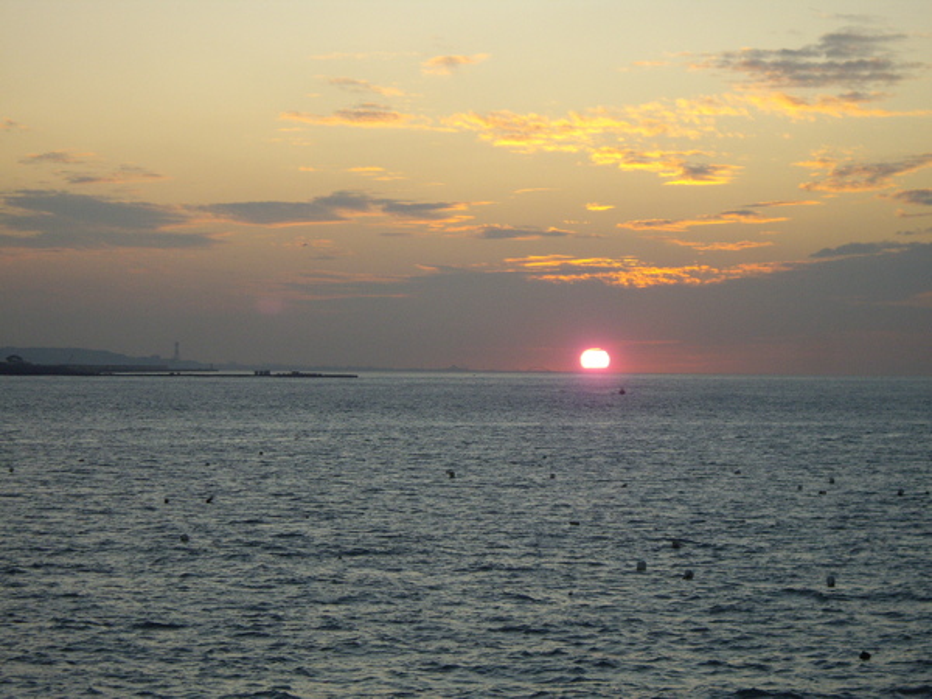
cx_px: 466
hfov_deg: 17.4
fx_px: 3042
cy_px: 350
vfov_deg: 13.1
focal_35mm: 113
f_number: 5.4
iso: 200
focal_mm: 23.7
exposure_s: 1/200
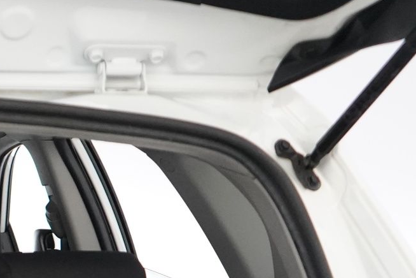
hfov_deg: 17.5
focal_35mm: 107
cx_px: -170
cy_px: 462
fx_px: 1236
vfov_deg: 12.0
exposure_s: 1/160
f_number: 3.5
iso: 5000
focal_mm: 28
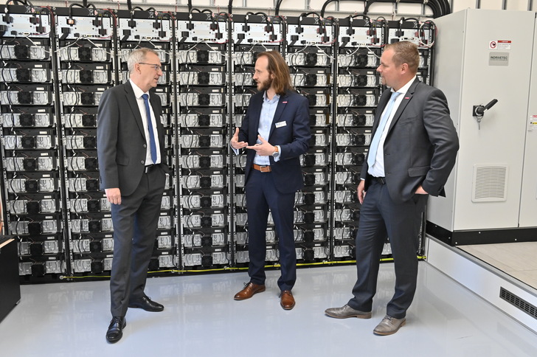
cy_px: 178
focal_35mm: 32
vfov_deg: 40.5
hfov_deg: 58.0
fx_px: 484
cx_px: 268
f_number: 7.1
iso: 2000
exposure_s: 1/160
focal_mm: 32.5
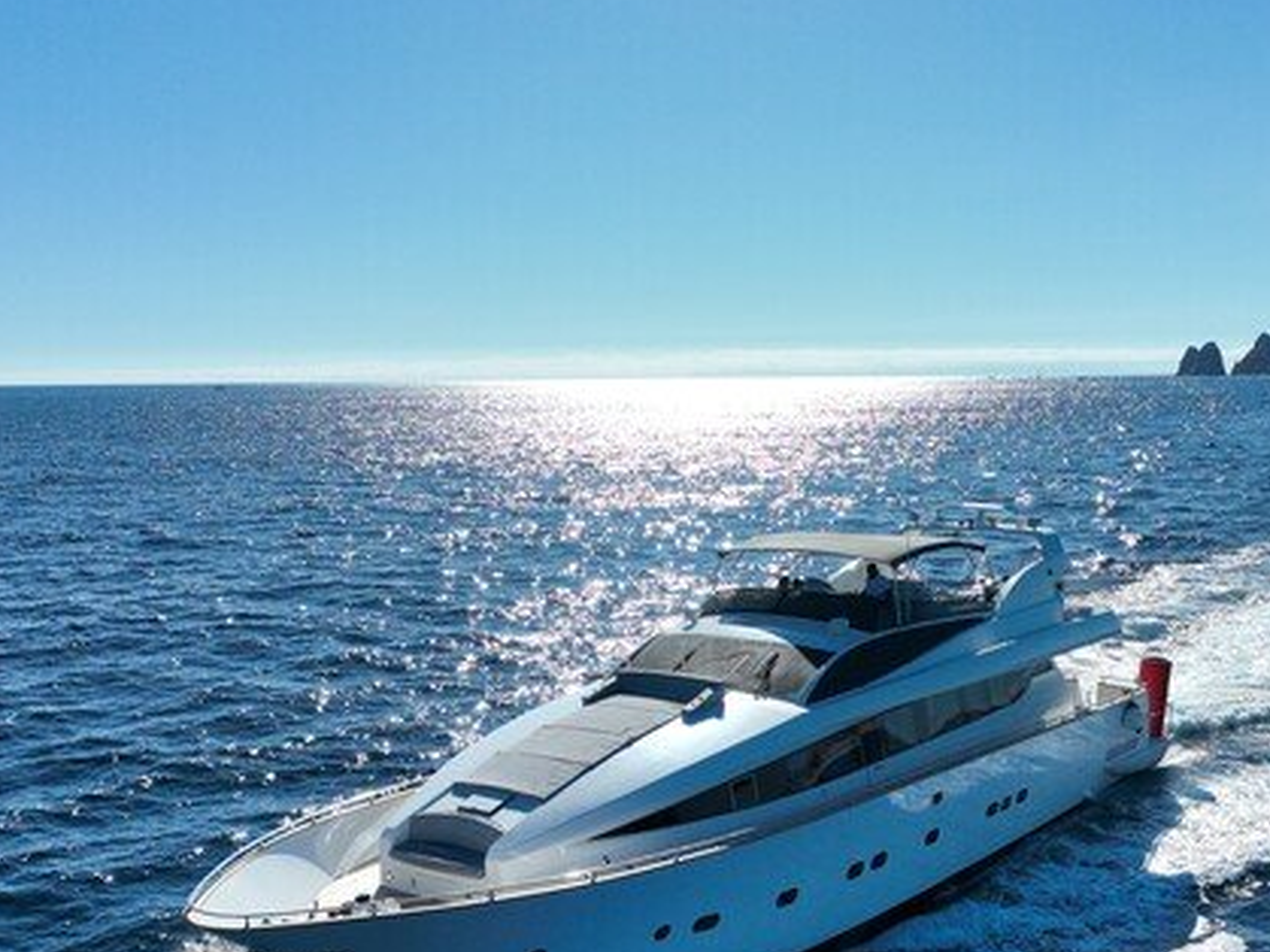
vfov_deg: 32.7
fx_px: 1577
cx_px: 715
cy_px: 755
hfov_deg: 43.8
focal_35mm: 43
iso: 210
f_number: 2.8
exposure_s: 1/5000
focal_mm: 12.29
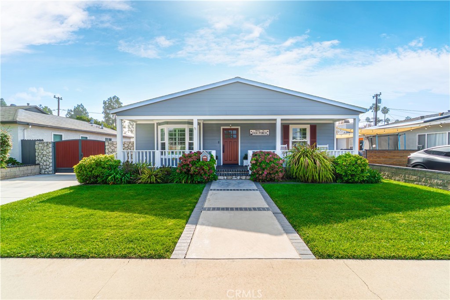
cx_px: 225
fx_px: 187
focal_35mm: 15
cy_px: 150
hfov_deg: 100.4
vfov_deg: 77.3
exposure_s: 1/400
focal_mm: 10
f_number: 10
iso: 320
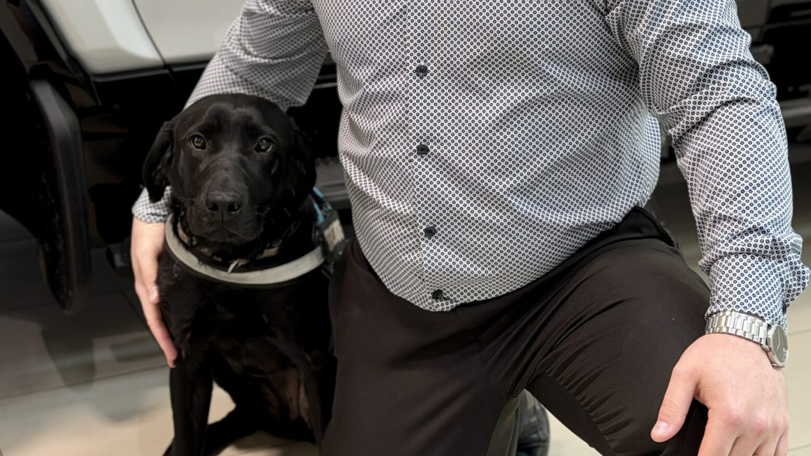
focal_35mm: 73
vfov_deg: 16.3
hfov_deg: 29.0
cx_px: 396
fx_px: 1570
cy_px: 39
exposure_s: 1/60
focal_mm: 6.76
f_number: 1.78
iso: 50
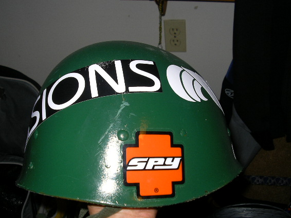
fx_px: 361
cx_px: 140
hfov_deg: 43.9
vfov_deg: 33.6
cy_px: 111
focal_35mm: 43
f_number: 2.9
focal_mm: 5.8
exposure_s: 1/60
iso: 50
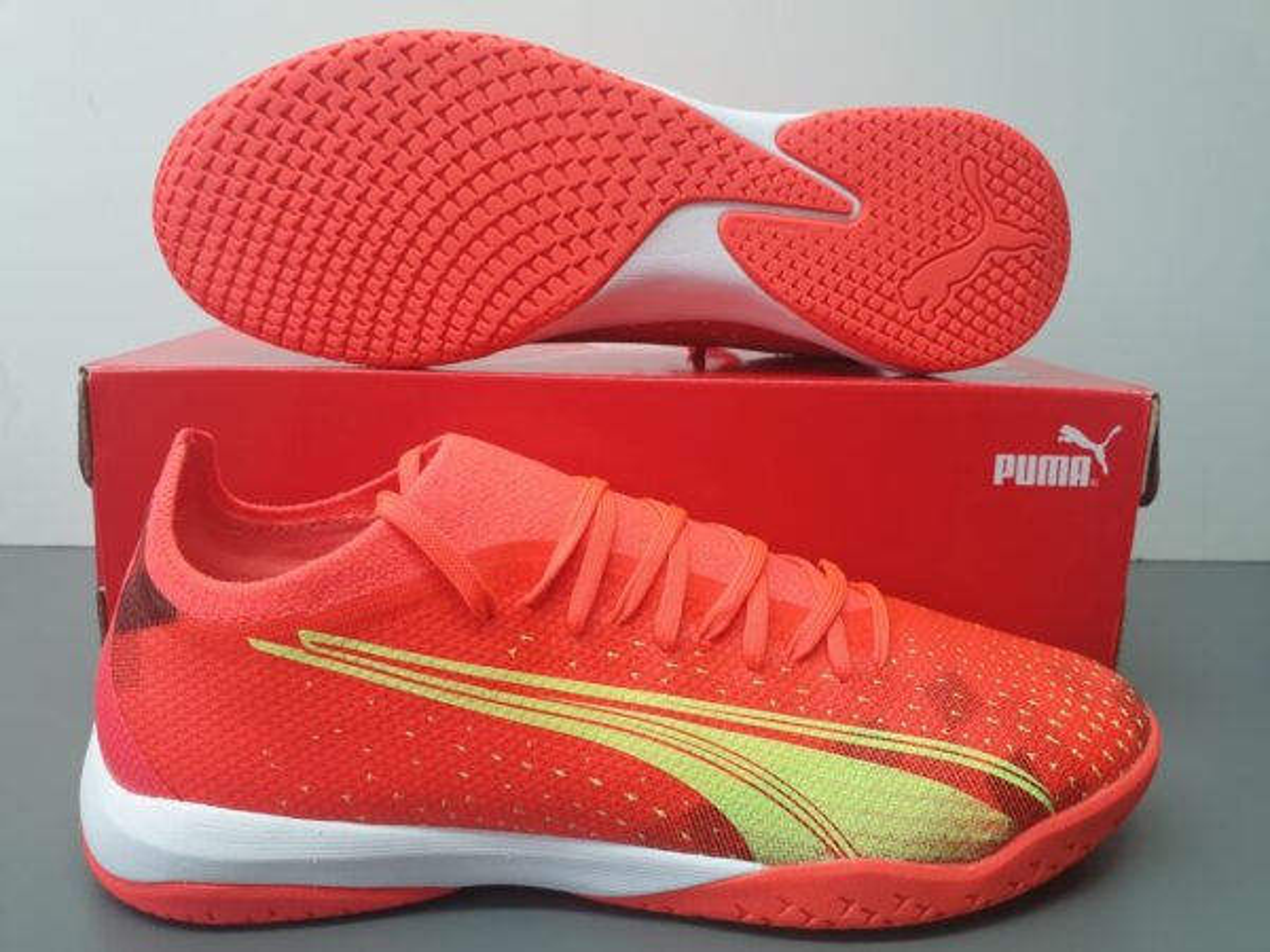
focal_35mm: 26
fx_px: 954
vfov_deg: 53.1
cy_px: 476
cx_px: 635
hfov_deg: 67.3
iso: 100
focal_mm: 4.3
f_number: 2.4
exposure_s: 1/50
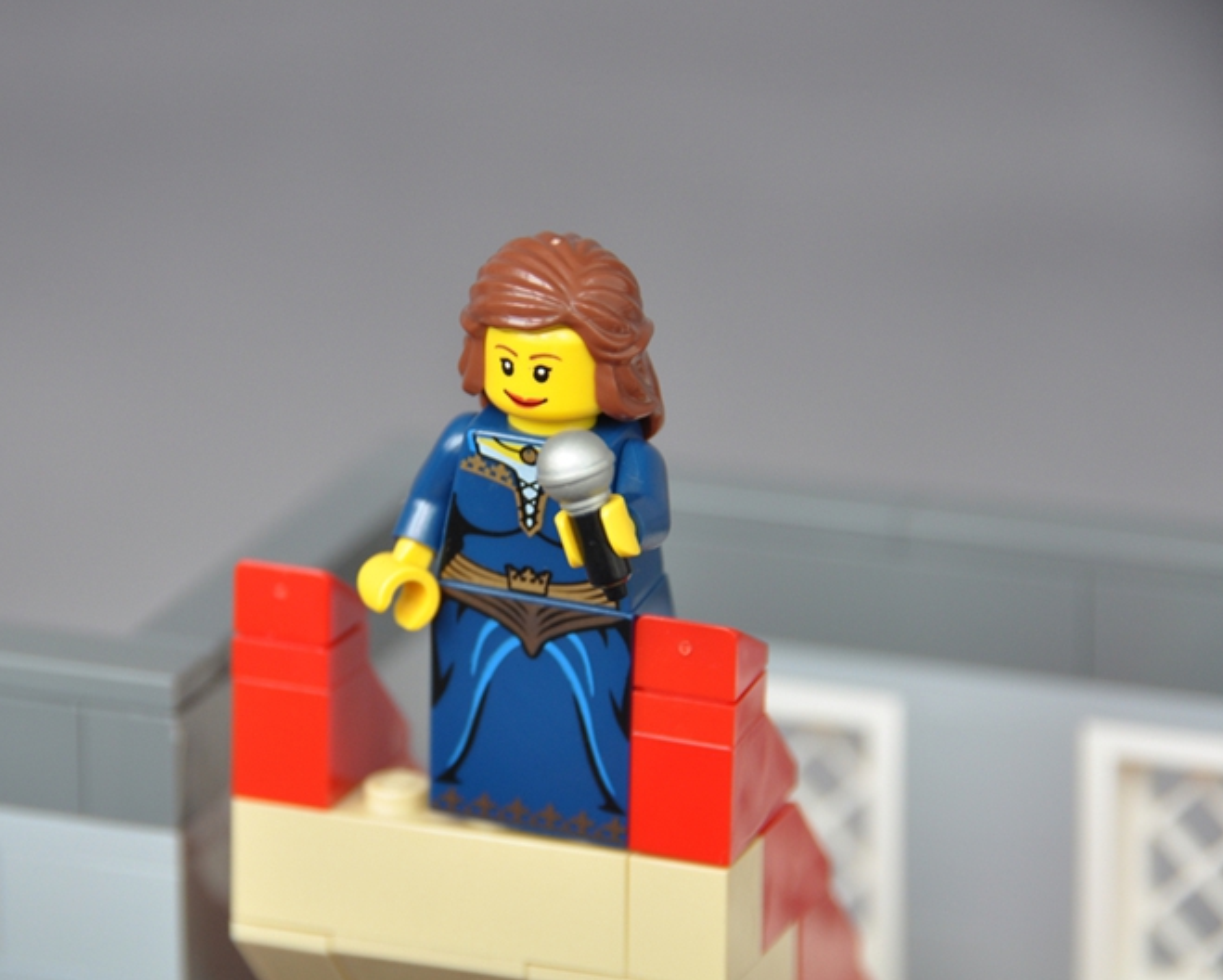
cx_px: 509
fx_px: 11119
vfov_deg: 5.0
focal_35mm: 307
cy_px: 489
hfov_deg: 6.3
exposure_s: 1/30
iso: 400
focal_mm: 180
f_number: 6
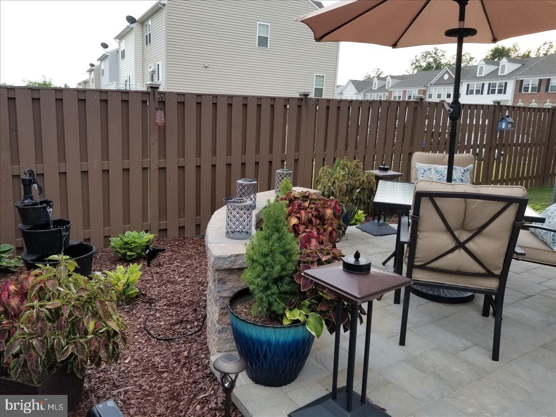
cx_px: 278
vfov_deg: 53.1
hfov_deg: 67.3
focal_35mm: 26
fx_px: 418
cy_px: 208
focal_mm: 4.25
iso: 50
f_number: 1.7
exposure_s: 1/130
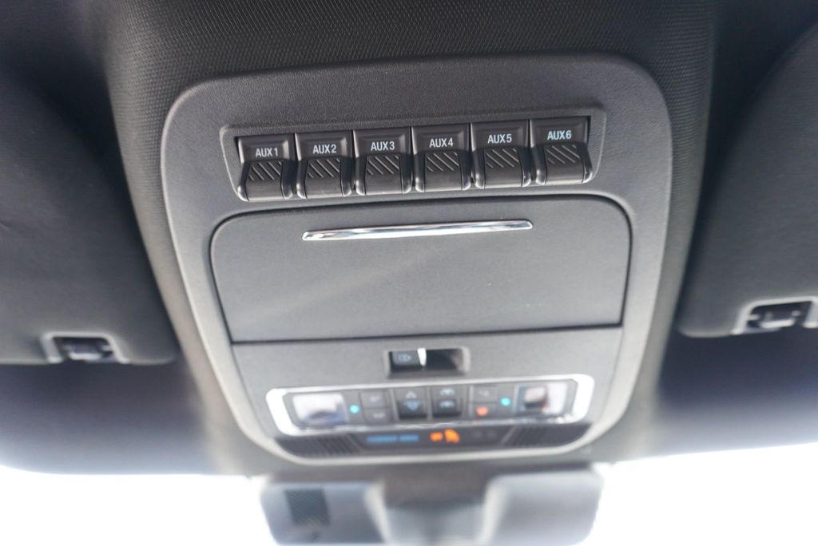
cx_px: 409
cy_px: 273
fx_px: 546
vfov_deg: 53.2
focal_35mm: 24
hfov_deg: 73.7
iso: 1250
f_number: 4
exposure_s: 1/60
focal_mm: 16
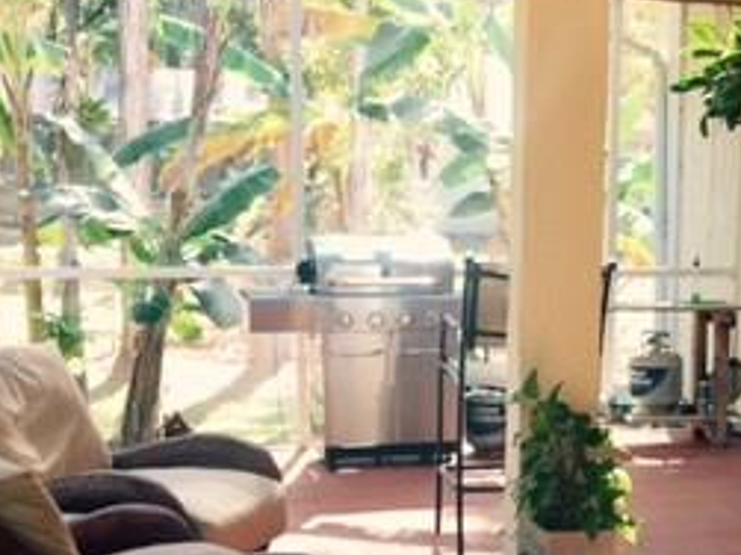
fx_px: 1583
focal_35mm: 74
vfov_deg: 19.7
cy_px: 428
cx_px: 679
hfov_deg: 25.5
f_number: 2.2
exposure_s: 1/60
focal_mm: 4.15
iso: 32
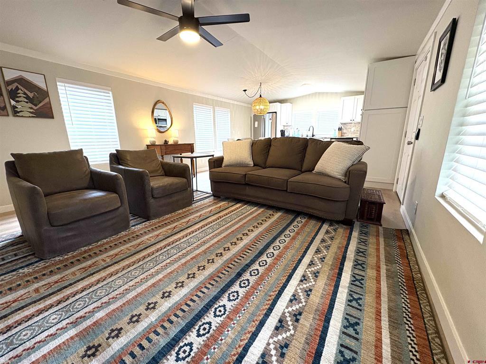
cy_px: 182
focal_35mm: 14
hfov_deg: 102.1
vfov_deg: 85.7
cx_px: 243
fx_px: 197
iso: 250
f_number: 2.2
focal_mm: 2.22
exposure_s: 1/60
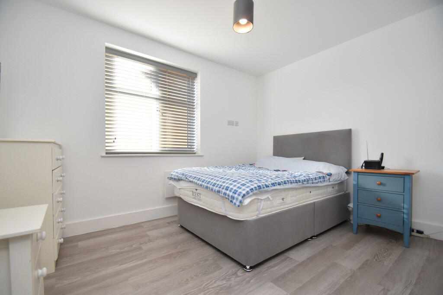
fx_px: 185
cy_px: 148
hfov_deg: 100.4
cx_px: 222
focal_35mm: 15
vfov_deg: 77.3
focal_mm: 10
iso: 640
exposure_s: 1/250
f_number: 3.5
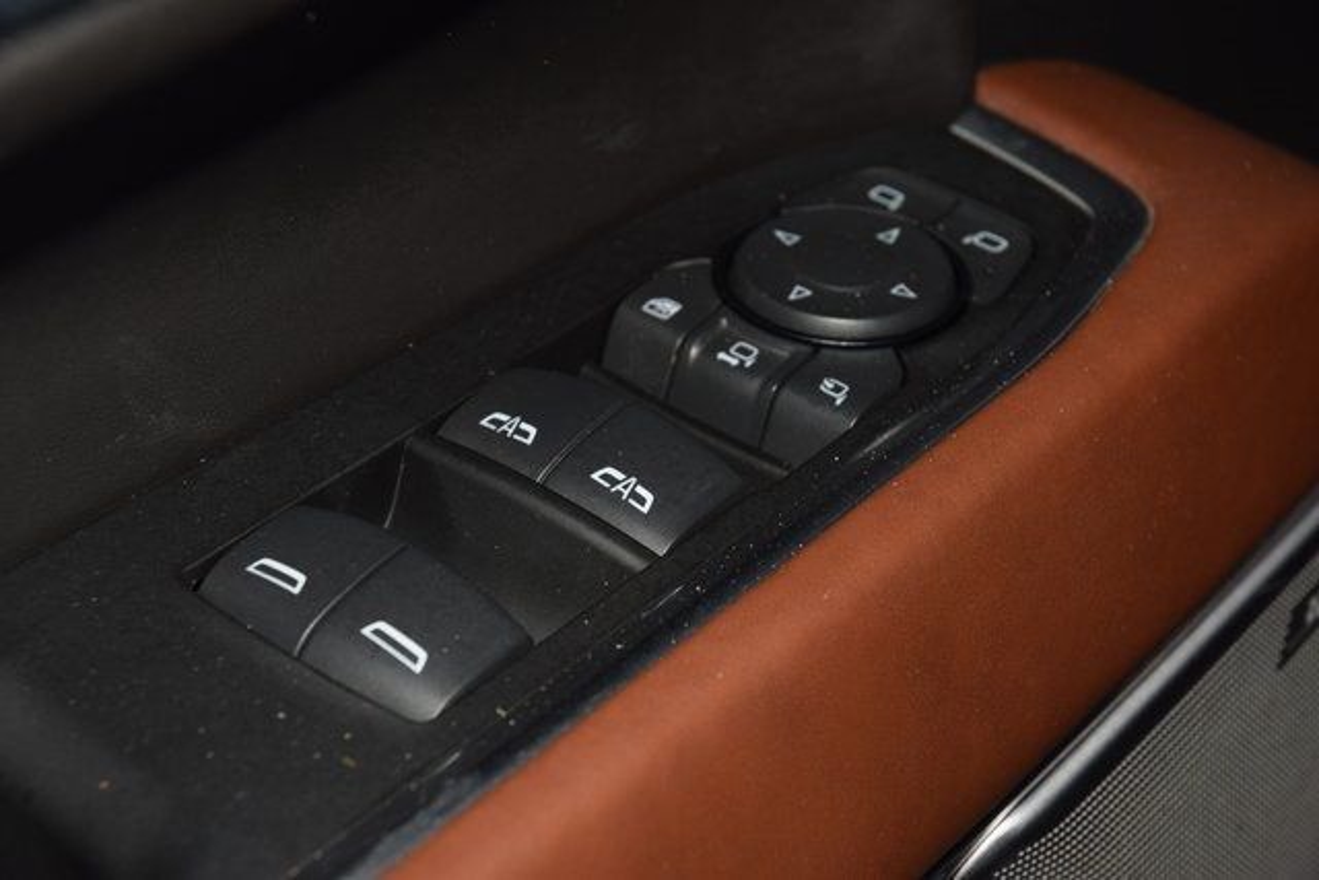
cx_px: 660
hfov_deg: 19.5
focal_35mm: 105
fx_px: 3848
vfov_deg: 13.0
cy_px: 440
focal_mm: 70
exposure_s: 1/125
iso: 100
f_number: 8
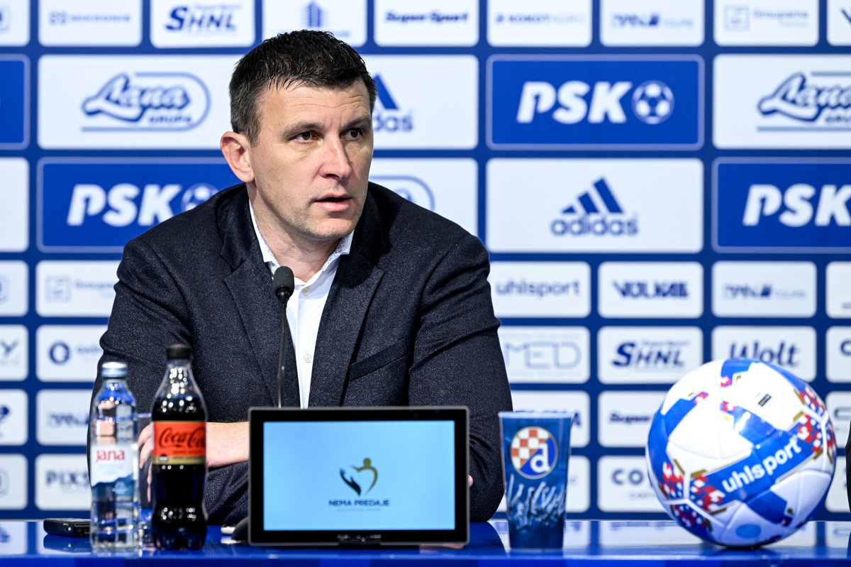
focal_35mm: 190
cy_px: 284
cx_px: 426
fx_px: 4489
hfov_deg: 10.8
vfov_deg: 7.2
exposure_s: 1/640
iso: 2000
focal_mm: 190
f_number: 4
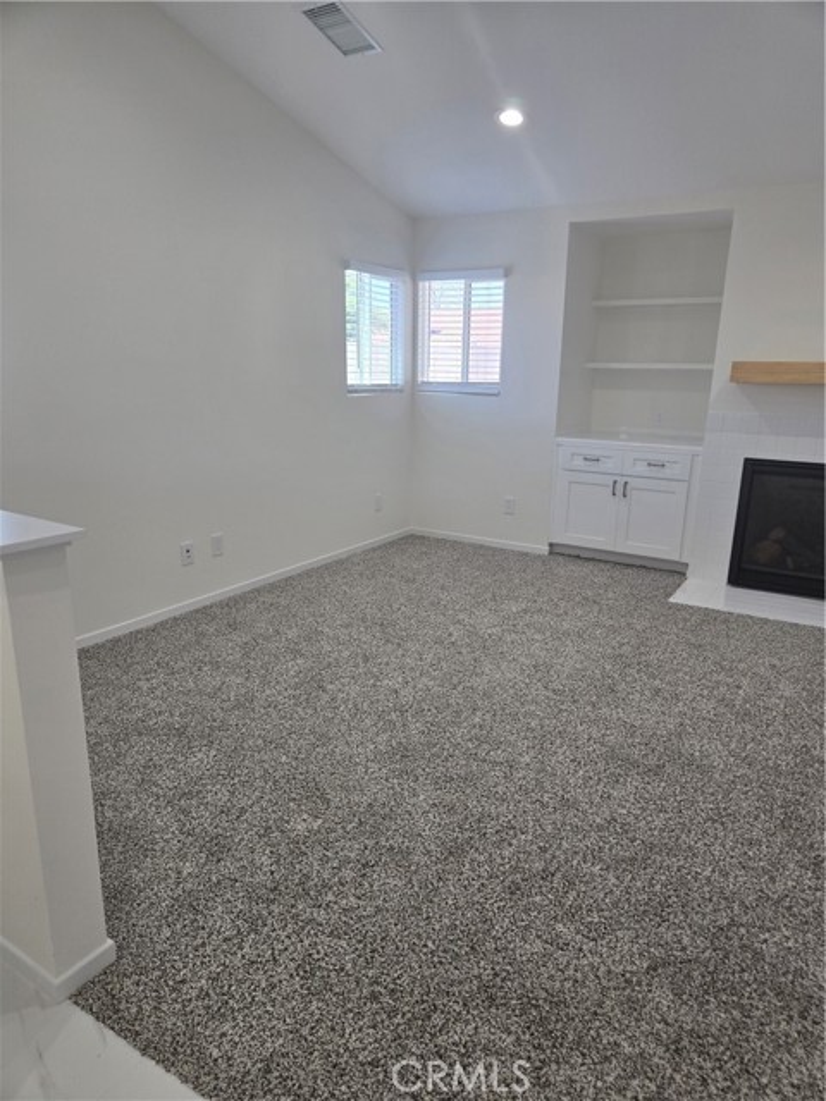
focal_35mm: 23
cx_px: 413
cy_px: 550
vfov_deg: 73.9
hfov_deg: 58.9
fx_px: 732
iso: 50
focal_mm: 5.4
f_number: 1.8
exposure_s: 1/120
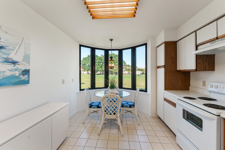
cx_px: 112
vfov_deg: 78.9
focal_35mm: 15
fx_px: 91
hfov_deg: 101.9
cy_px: 75
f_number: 6.3
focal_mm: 14.6
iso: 320
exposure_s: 1/25
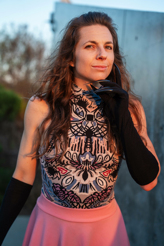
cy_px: 123
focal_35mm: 66
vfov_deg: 30.5
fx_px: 451
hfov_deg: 20.6
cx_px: 82
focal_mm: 66
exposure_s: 1/250
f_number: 2.8
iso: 200
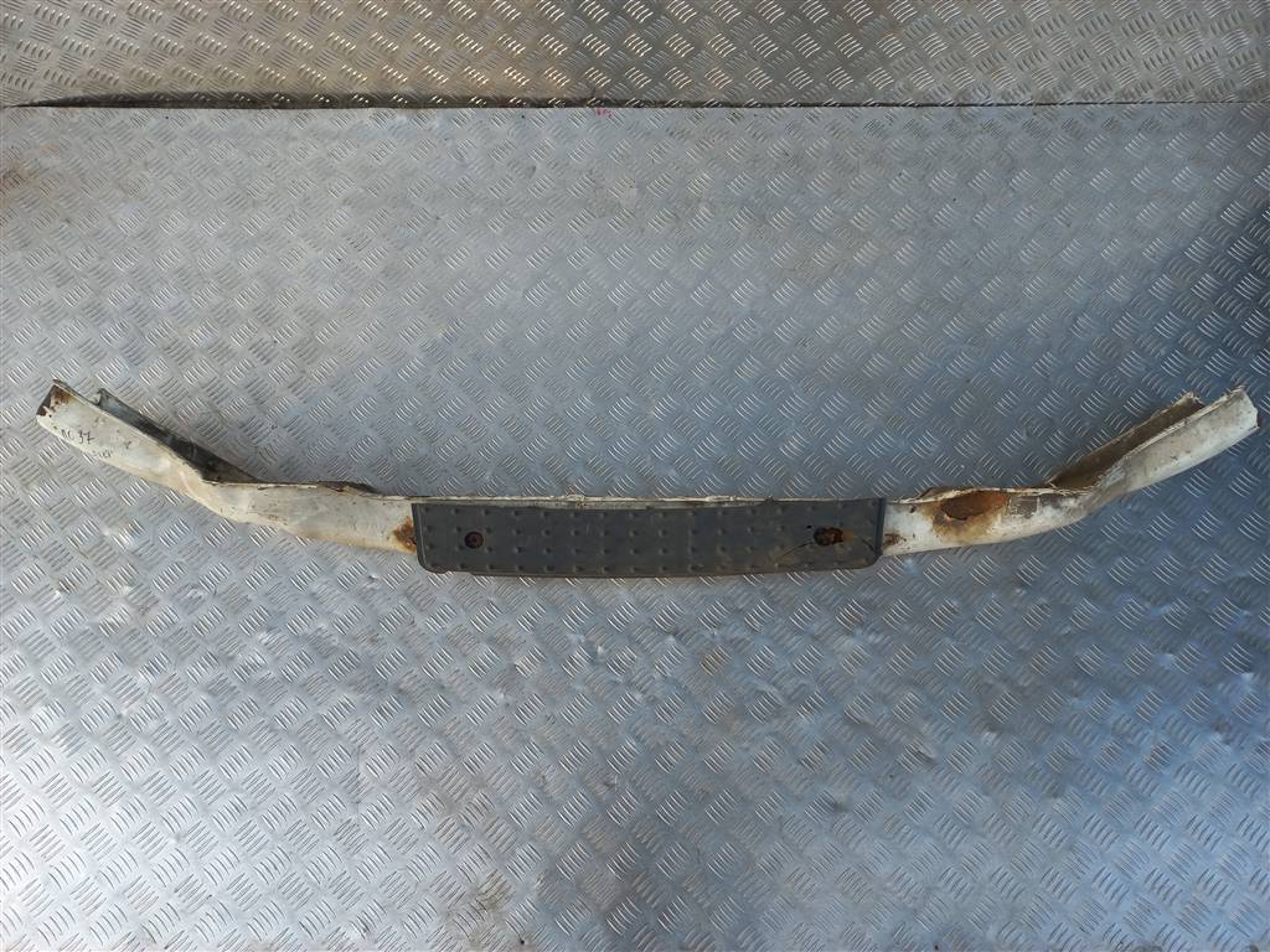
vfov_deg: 54.9
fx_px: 917
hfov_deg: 69.4
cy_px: 476
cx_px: 635
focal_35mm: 25
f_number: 1.8
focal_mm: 4.6
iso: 25
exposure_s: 1/116
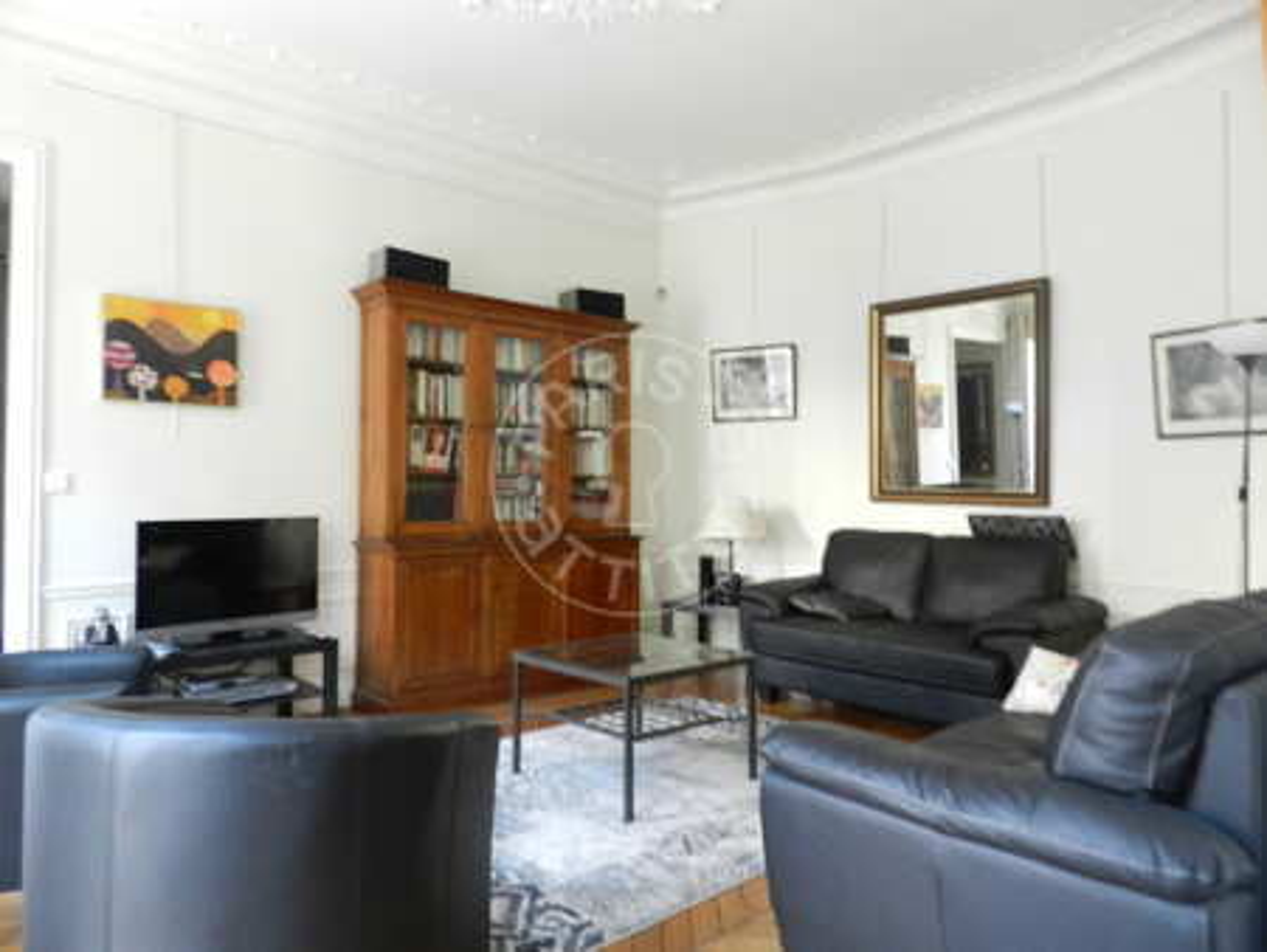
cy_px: 476
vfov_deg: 58.9
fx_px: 842
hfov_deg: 73.9
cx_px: 634
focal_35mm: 23
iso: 400
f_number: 3.4
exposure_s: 1/13
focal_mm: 4
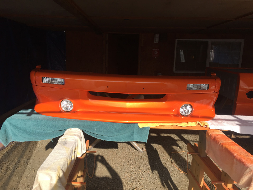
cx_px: 126
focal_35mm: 29
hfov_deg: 61.7
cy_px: 95
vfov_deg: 48.2
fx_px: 212
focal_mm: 4.15
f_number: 2.2
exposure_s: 1/1582
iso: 32
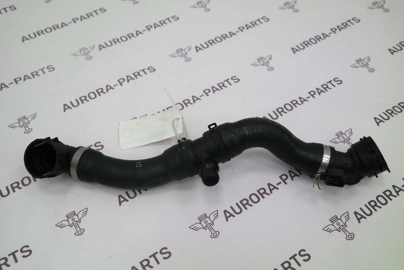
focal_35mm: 33
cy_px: 135
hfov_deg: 57.2
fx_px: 370
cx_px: 202
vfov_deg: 40.0
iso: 200
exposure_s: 1/80
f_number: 4
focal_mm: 22
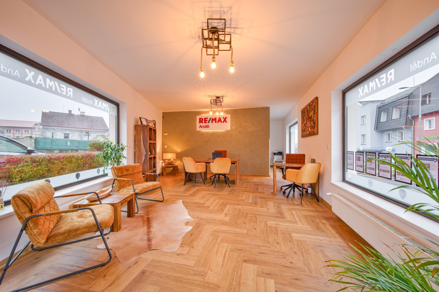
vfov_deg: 81.1
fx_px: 171
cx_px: 220
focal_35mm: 14
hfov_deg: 104.3
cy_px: 146
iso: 100
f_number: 13
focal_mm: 14
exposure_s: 1
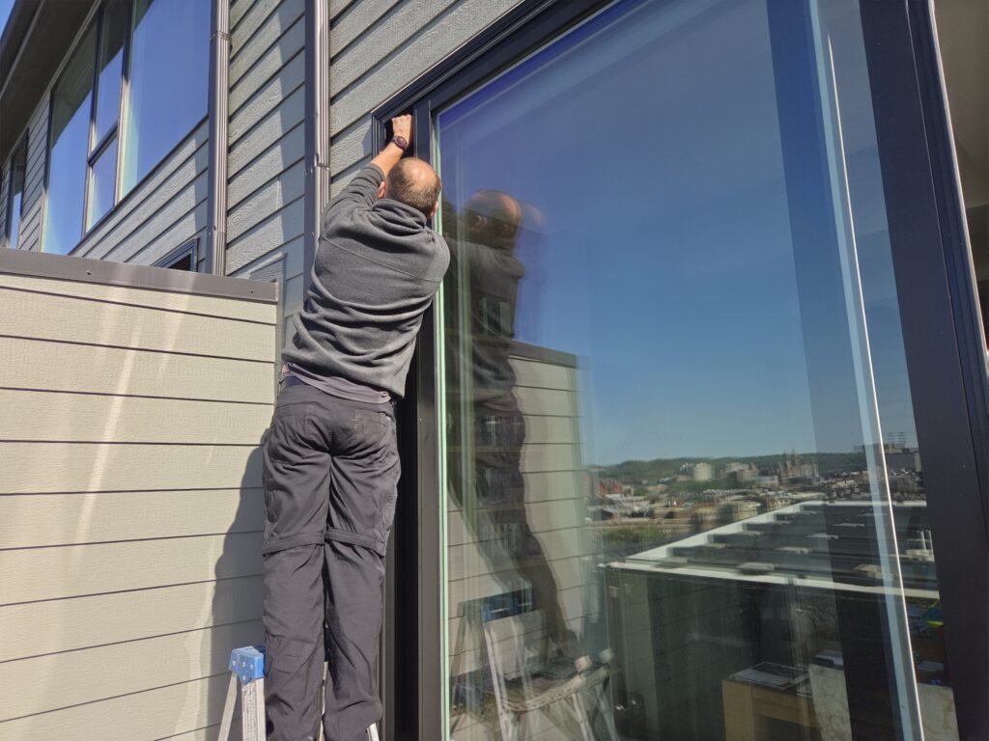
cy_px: 370
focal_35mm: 23
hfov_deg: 73.9
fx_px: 657
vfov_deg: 58.9
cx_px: 494
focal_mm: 5.4
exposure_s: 1/3245
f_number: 1.8
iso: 50
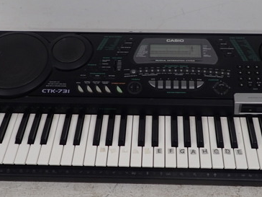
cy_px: 105
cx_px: 143
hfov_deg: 34.9
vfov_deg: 26.6
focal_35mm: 55
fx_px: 416
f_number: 2
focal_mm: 4.5
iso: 100
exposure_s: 1/60
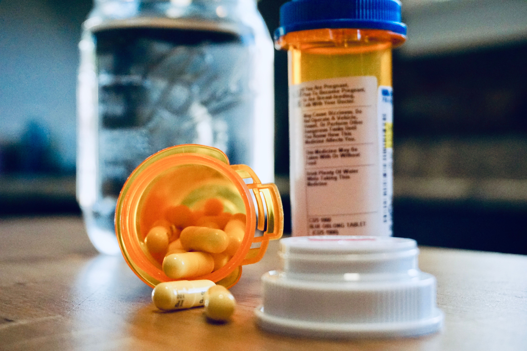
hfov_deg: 38.9
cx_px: 264
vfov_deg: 26.5
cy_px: 176
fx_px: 747
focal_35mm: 51
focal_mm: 34
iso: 3200
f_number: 5
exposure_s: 1/800
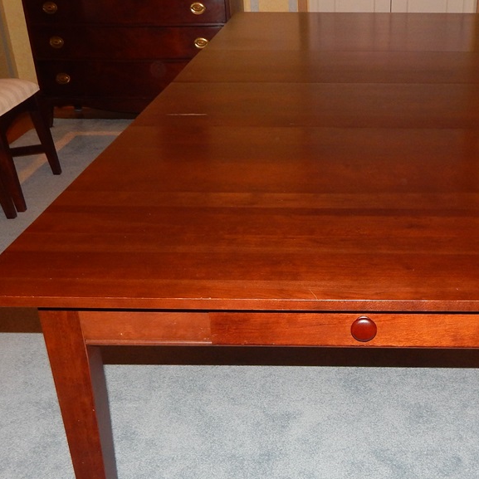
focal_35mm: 47
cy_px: 308
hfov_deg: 35.4
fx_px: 736
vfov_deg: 35.8
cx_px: 352
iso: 200
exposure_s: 1/30
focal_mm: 4
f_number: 3
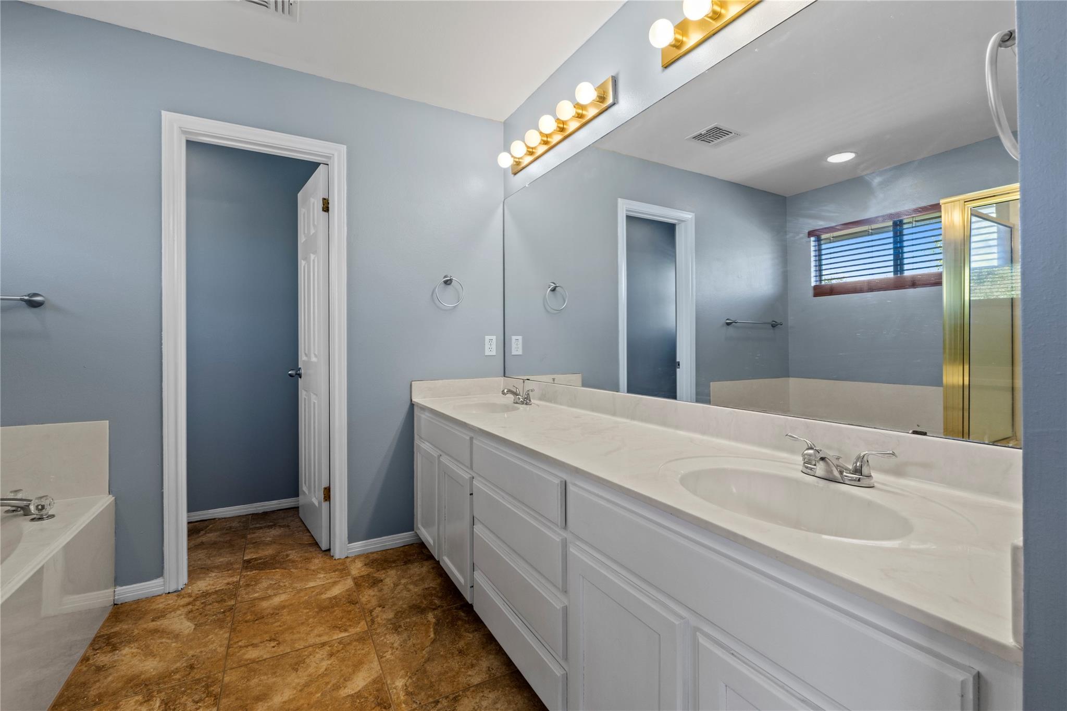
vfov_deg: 77.3
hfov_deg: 100.4
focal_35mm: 15
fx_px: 445
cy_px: 356
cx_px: 534
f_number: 11
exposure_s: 1.6
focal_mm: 10
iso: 250
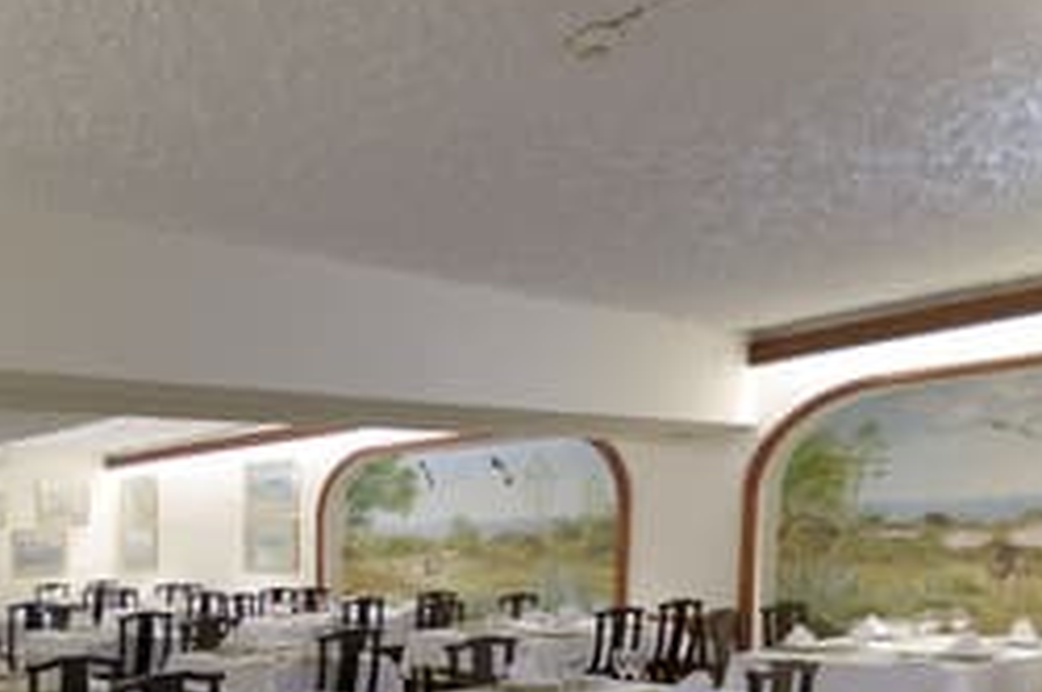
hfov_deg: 51.5
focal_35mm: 30
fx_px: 867
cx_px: 33
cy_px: 638
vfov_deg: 39.9
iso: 100
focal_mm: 10
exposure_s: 1/6
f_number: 3.5
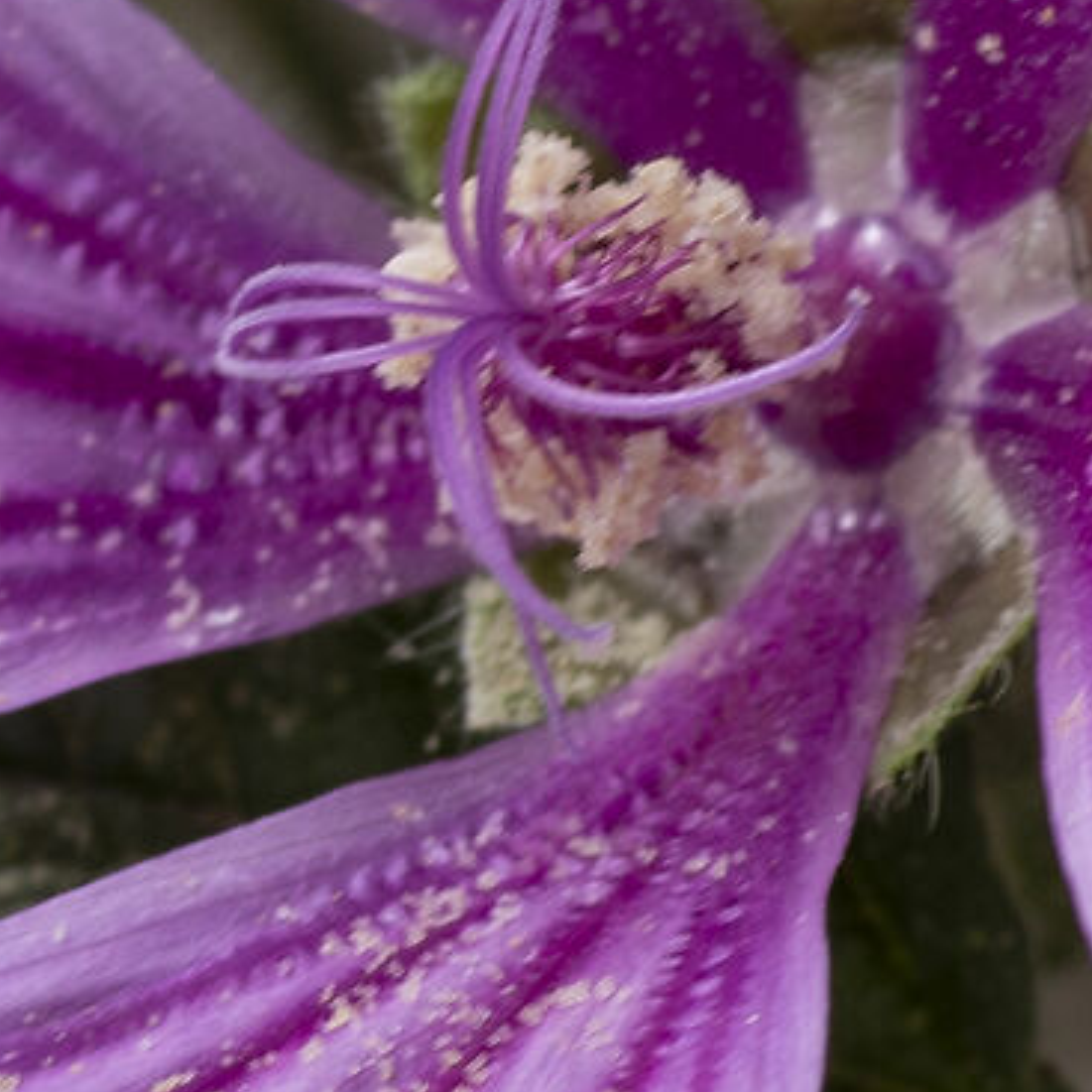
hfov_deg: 2.3
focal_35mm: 750
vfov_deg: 2.3
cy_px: -545
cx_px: 1404
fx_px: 26768
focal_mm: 90
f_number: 16
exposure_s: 1/60
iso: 100
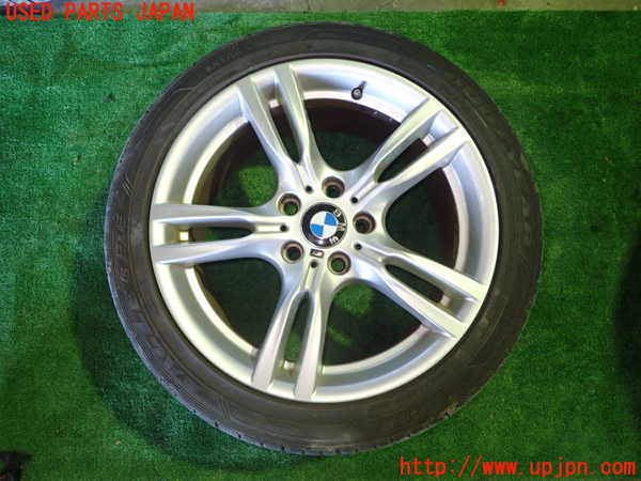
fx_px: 463
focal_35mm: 25
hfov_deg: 69.4
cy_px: 240
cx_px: 320
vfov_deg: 54.9
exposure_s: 1/30
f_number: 2
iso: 500
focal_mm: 4.5
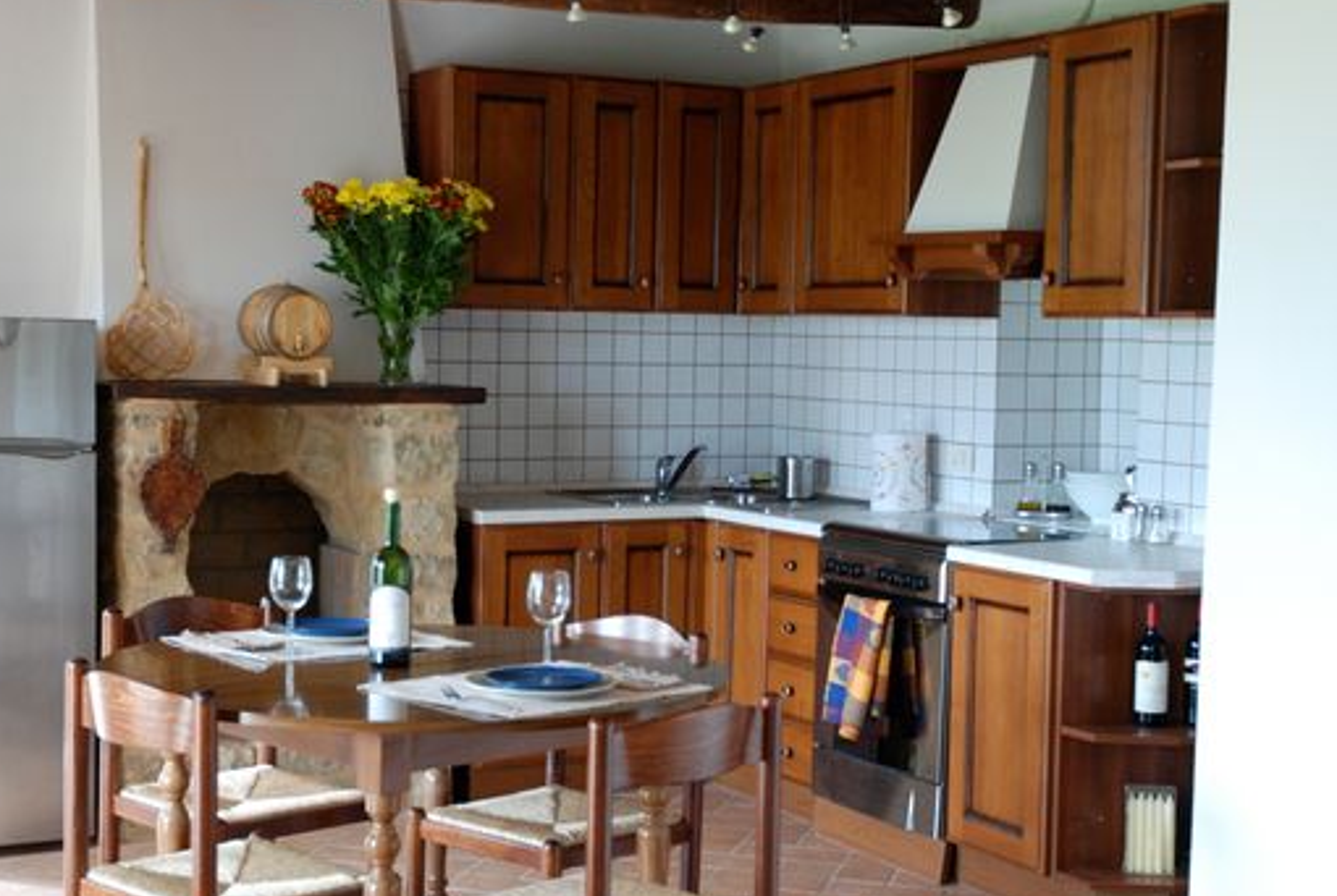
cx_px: 577
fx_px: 2232
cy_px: 495
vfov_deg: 22.7
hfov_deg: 33.3
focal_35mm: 60
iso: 400
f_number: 4.2
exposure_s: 1/13
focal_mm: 34
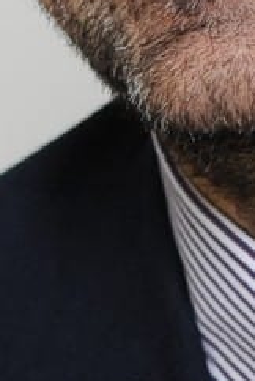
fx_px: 8279
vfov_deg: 2.6
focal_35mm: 781
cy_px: -190
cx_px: 315
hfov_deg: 1.8
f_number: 5
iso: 400
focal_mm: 105
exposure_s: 1/125
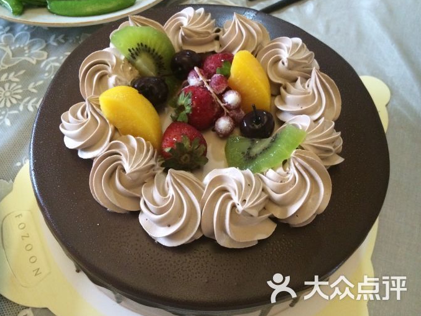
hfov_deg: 59.9
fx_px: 365
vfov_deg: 46.8
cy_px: 157
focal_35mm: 30
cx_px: 205
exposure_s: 1/25
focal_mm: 4.15
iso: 320
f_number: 2.2
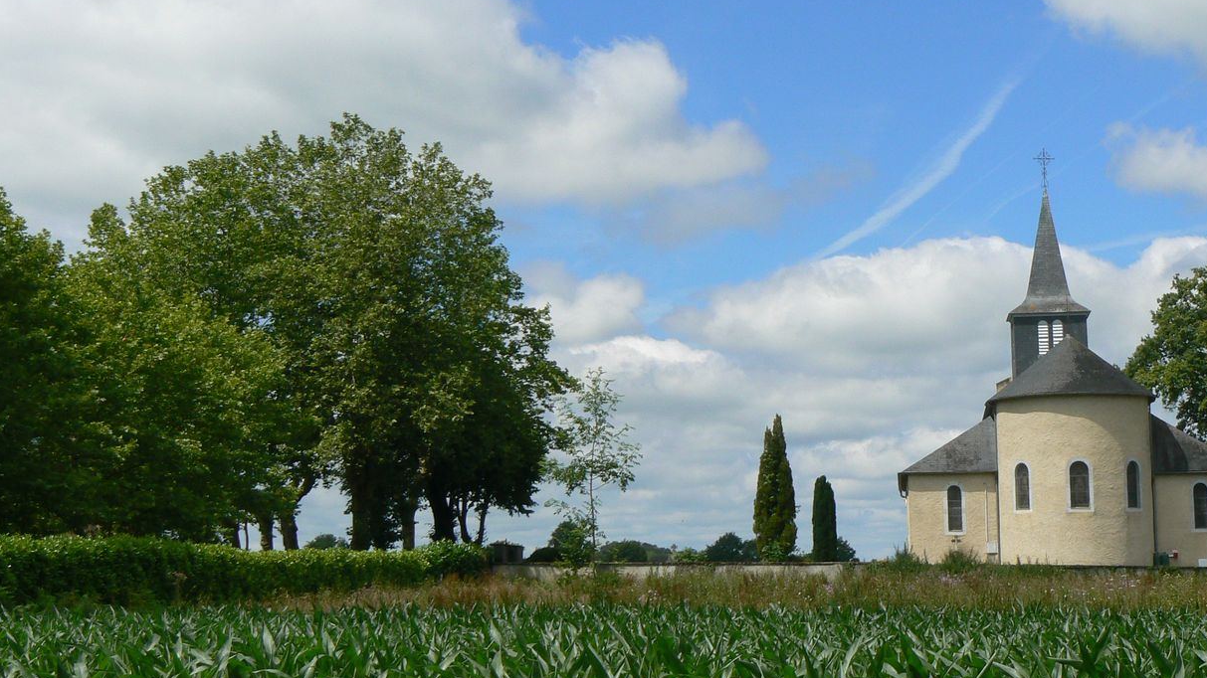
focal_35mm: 75
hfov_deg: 28.2
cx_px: 633
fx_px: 2400
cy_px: 257
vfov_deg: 16.1
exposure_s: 1/400
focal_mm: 9.6
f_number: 8
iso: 80
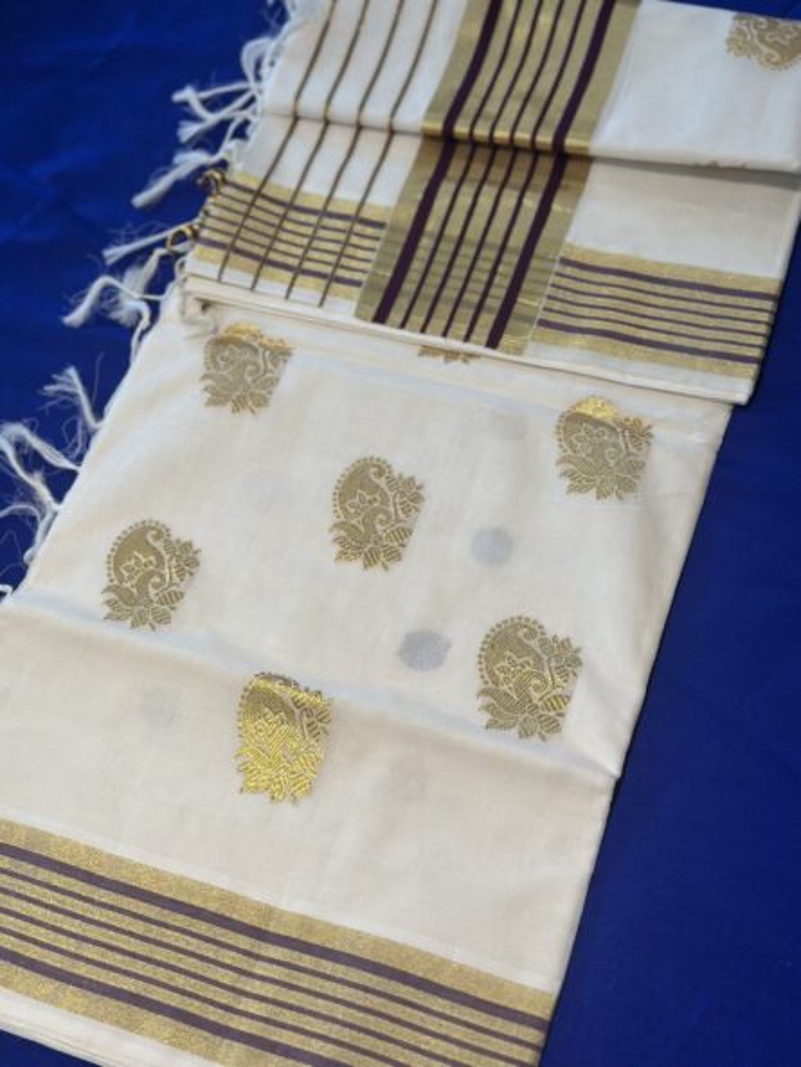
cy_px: 534
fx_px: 1480
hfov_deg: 30.3
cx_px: 400
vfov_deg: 39.6
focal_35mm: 48
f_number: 1.78
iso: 80
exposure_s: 1/120
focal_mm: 6.86
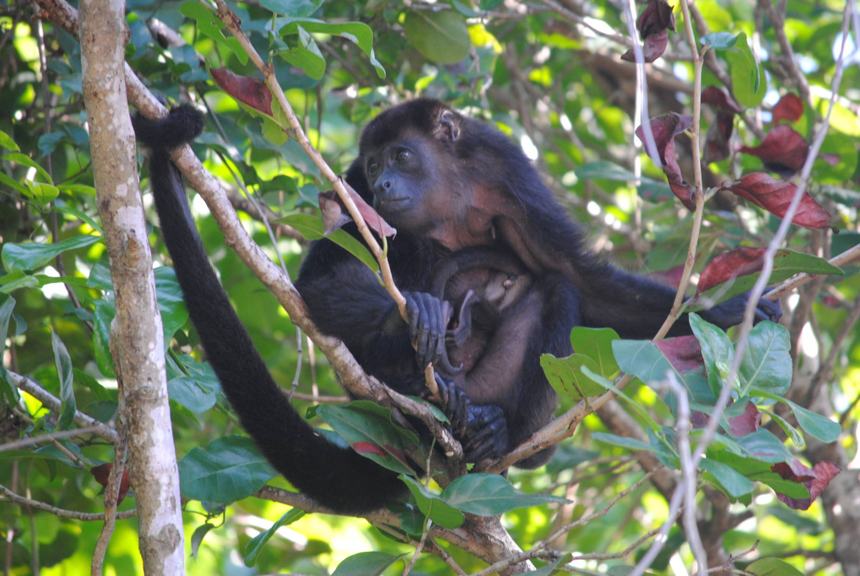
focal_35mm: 405
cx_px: 430
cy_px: 288
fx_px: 9686
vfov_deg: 3.4
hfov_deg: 5.1
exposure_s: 1/60
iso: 400
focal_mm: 270
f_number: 5.6
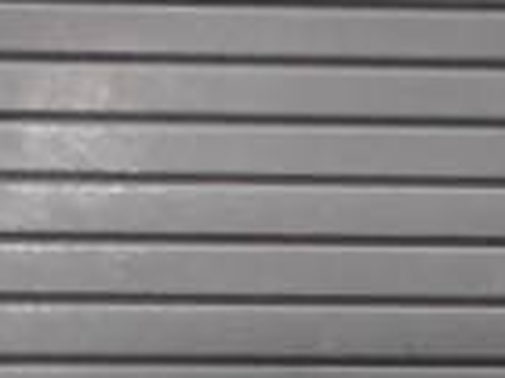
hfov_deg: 17.0
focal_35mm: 115
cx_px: 429
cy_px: 254
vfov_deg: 12.8
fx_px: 1676
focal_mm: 4.5
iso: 360
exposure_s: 1/30
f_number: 3.7
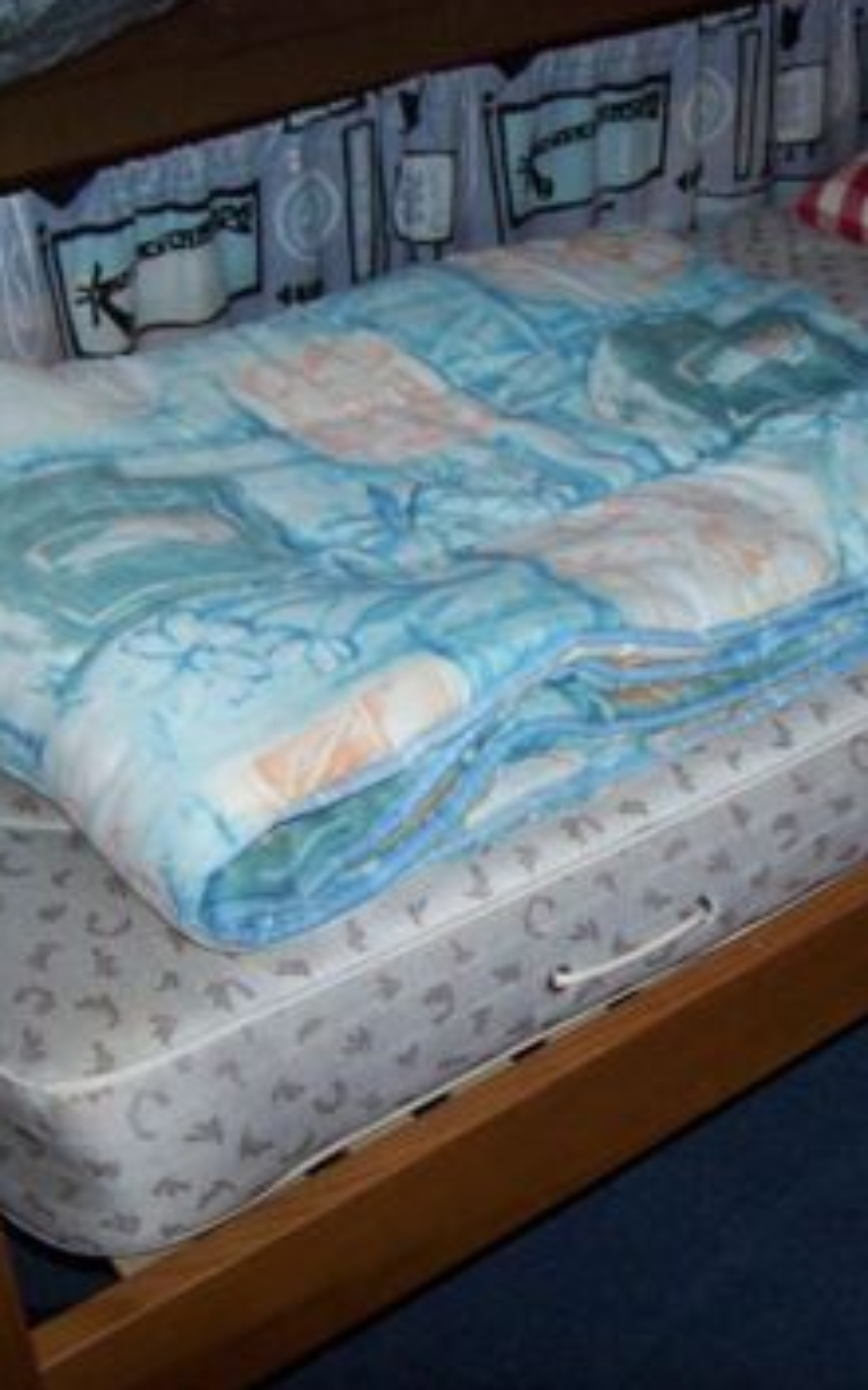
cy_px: 687
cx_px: 683
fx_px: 2082
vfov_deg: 36.9
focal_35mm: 55
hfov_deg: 23.2
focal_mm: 6.3
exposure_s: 1/60
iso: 160
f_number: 2.8
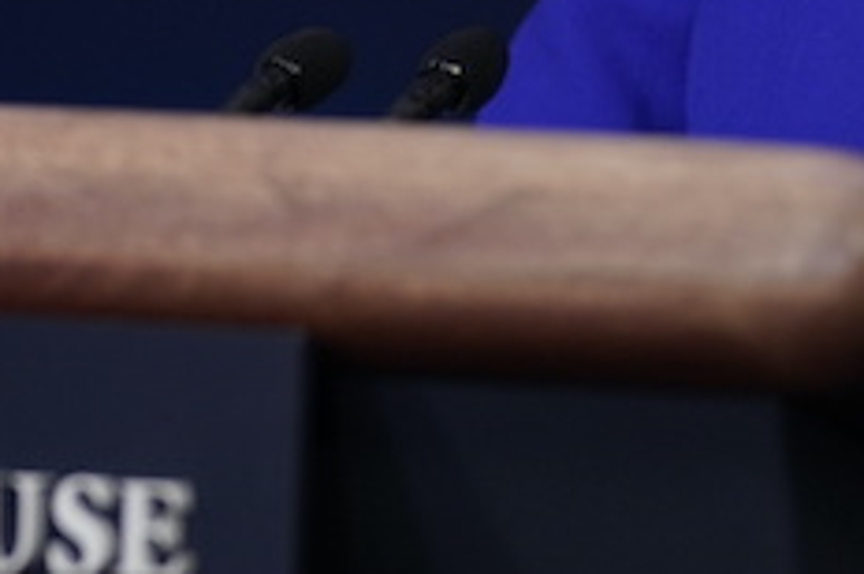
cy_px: -414
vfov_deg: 1.9
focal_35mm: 736
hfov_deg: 2.8
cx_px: 600
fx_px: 17639
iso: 400
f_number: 2.8
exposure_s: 1/250
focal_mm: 142
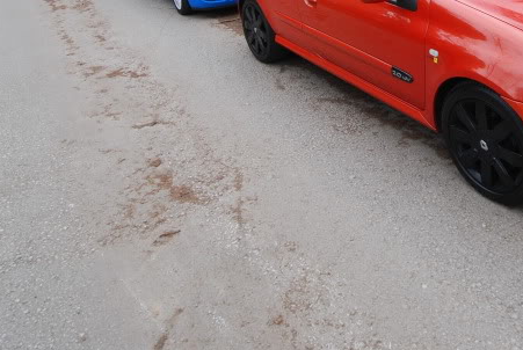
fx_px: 495
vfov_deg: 34.5
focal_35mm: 34
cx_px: 345
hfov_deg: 54.7
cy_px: -20
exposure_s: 1/125
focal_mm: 10
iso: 160
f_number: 5.6
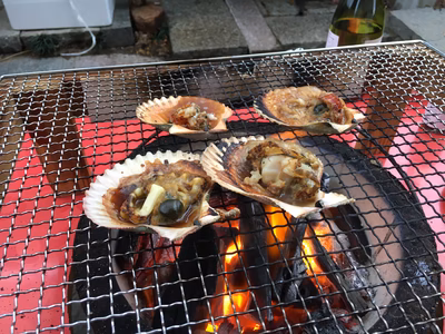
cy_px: 167
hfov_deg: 61.7
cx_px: 222
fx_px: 373
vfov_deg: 48.2
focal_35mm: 29
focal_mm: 4.15
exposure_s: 1/40
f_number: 2.2
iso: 25
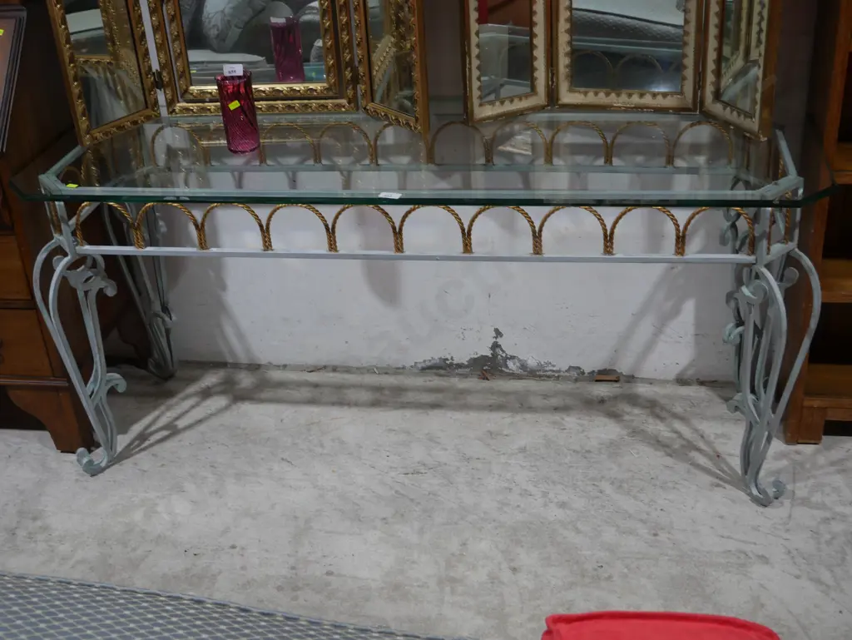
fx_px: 1083
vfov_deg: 32.9
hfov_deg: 42.9
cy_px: 320
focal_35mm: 44
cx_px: 426
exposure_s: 1/60
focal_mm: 22
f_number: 4.7
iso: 320
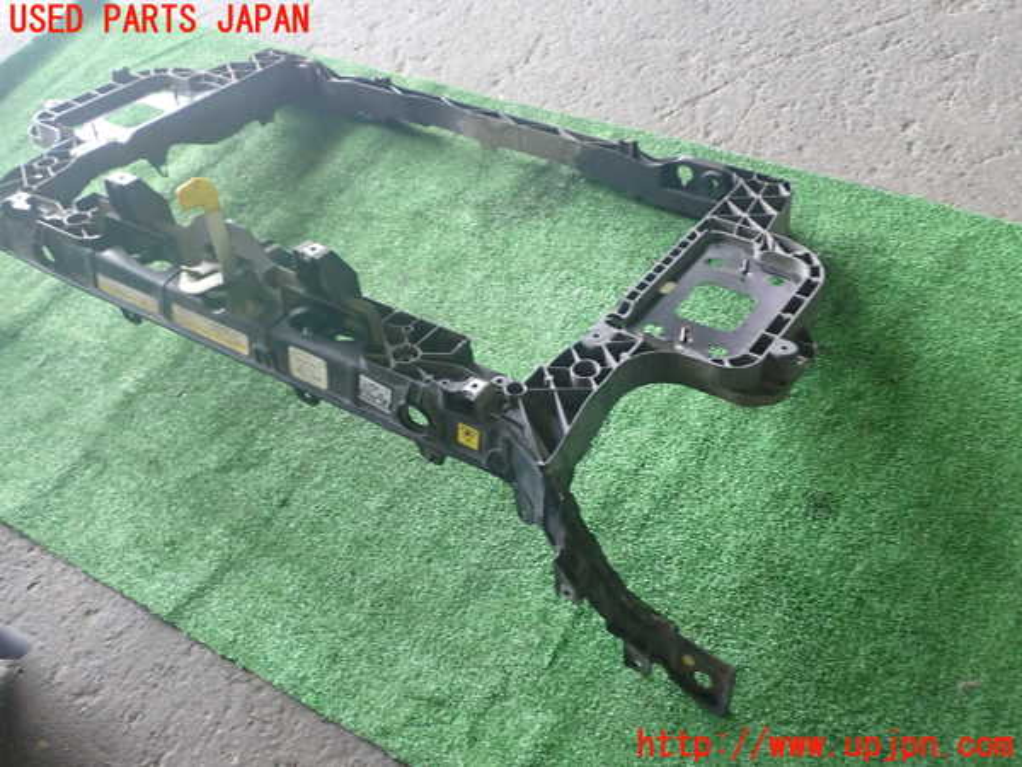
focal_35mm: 36
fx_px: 1063
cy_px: 384
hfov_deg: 51.4
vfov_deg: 39.7
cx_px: 511
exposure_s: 1/40
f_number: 2.5
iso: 400
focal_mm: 6.37
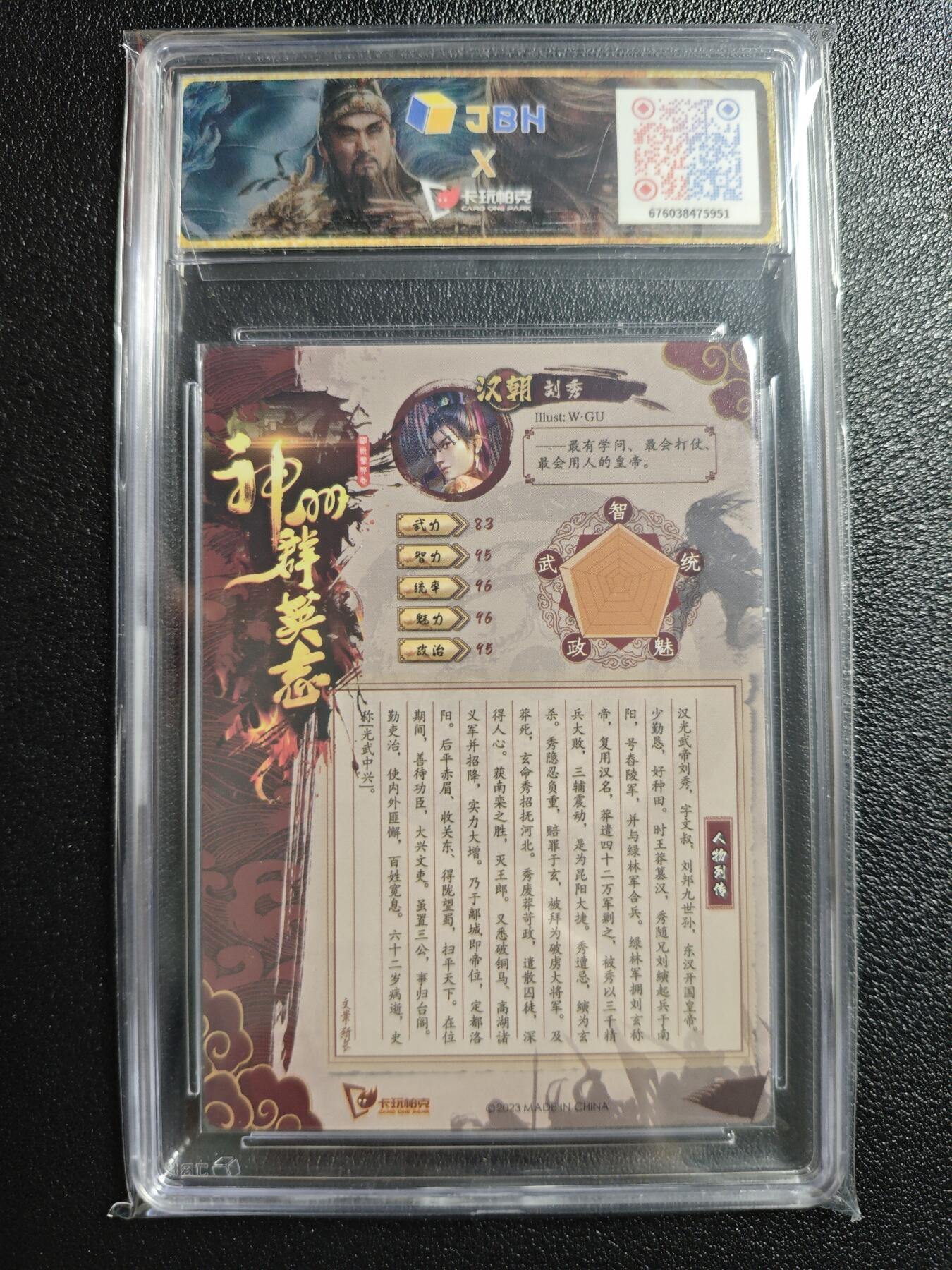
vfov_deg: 67.3
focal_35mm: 26
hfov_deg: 53.1
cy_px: 635
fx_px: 953
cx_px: 476
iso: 500
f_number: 1.5
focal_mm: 4.94
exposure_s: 1/100
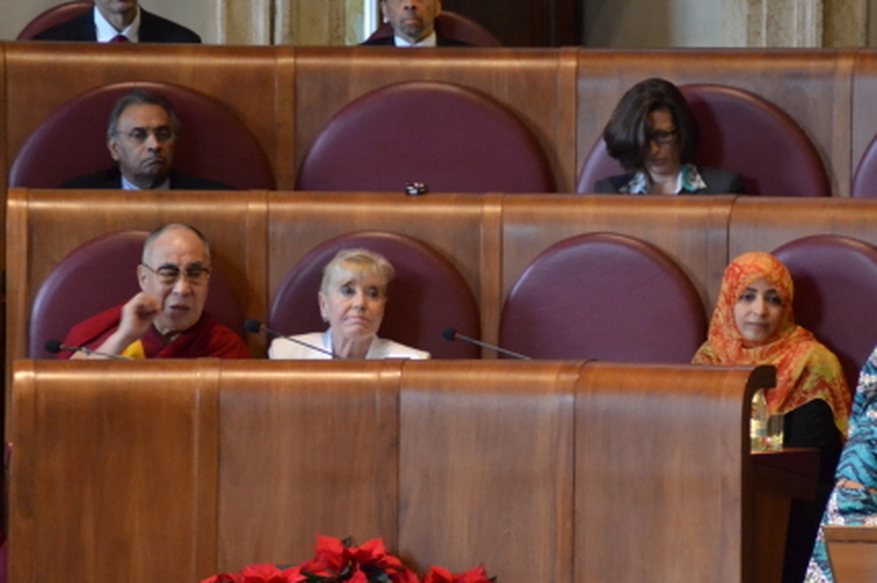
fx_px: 5136
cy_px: 226
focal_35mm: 211
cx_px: 579
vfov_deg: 6.5
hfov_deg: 9.8
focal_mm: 100
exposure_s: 1/25
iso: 3200
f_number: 5.6
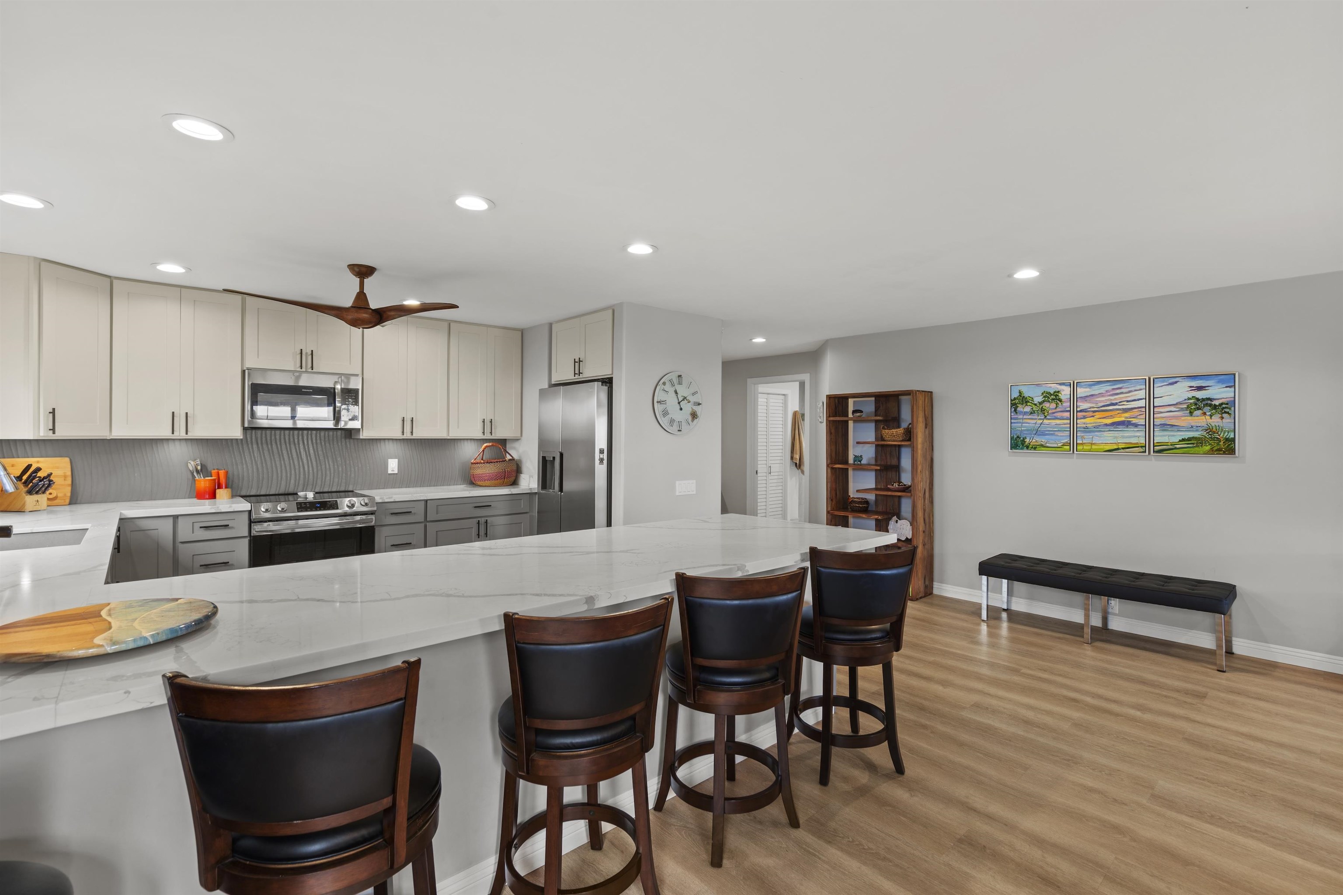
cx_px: 672
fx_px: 597
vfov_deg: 73.7
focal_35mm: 16
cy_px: 448
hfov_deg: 96.7
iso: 100
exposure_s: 1/1.25
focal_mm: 16
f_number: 8
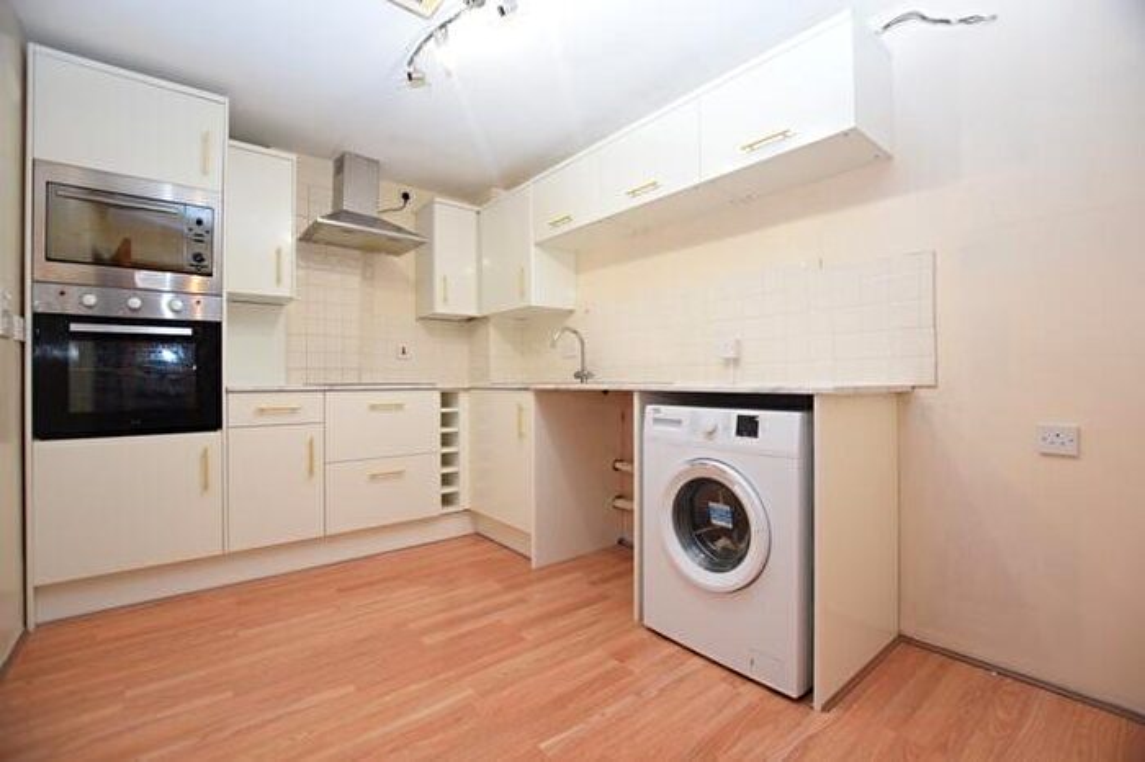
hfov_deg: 100.4
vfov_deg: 77.3
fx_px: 477
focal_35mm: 15
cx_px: 572
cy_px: 381
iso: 800
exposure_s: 1/60
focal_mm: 10
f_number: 3.5
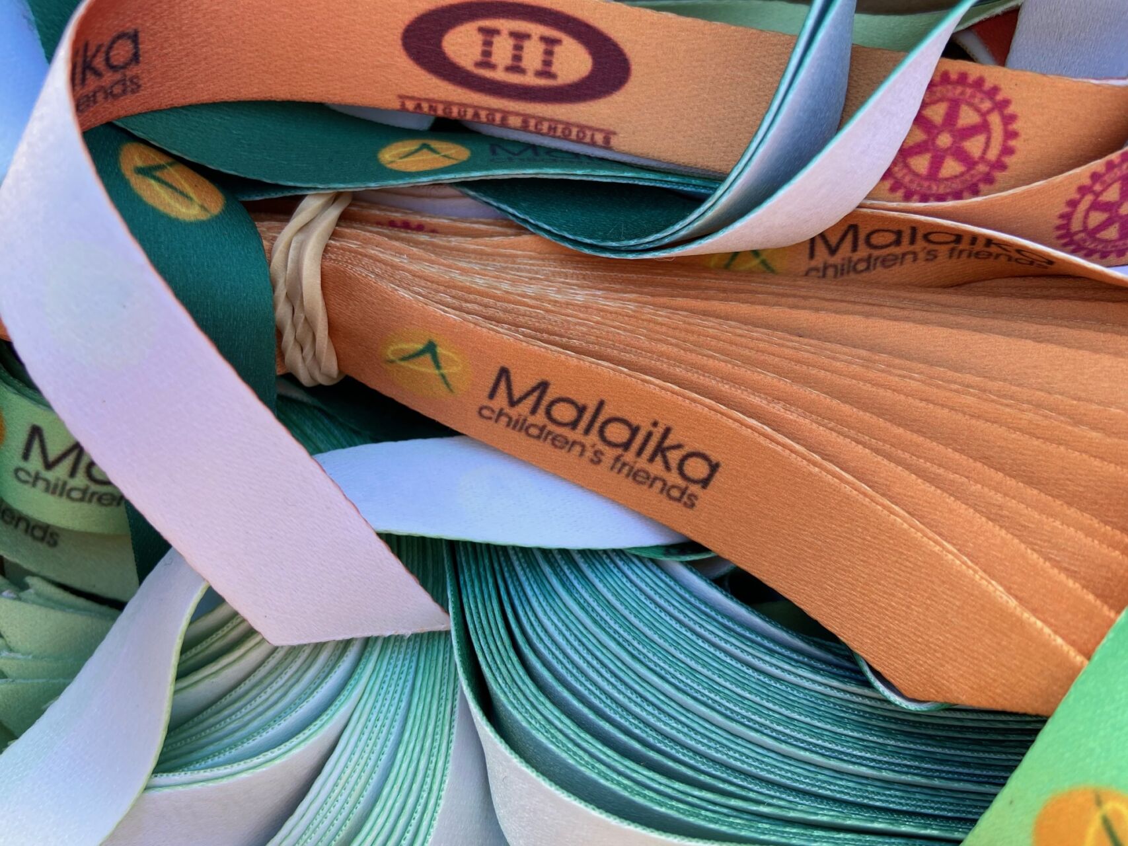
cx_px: 564
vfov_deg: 53.1
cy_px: 423
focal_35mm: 26
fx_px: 847
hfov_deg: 67.3
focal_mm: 4.25
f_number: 1.8
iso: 32
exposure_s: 1/129
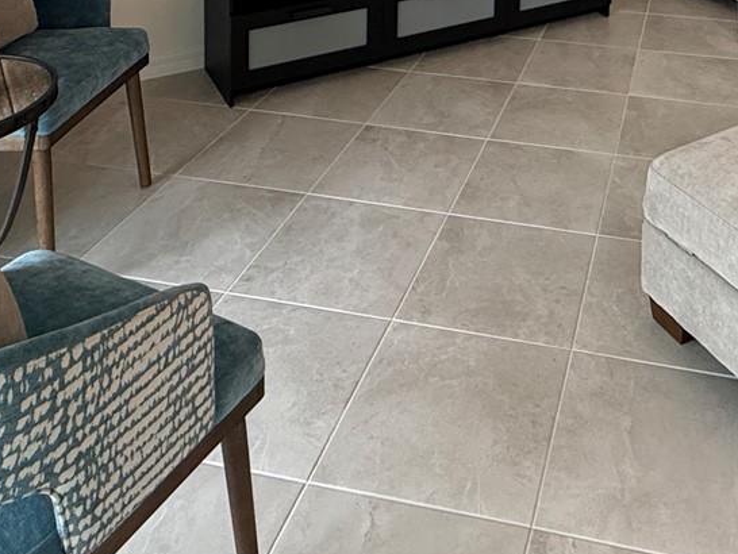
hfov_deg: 44.0
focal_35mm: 41
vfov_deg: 27.0
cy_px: -236
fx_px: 874
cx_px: 566
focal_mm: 2.22
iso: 250
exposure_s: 1/120
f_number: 2.2
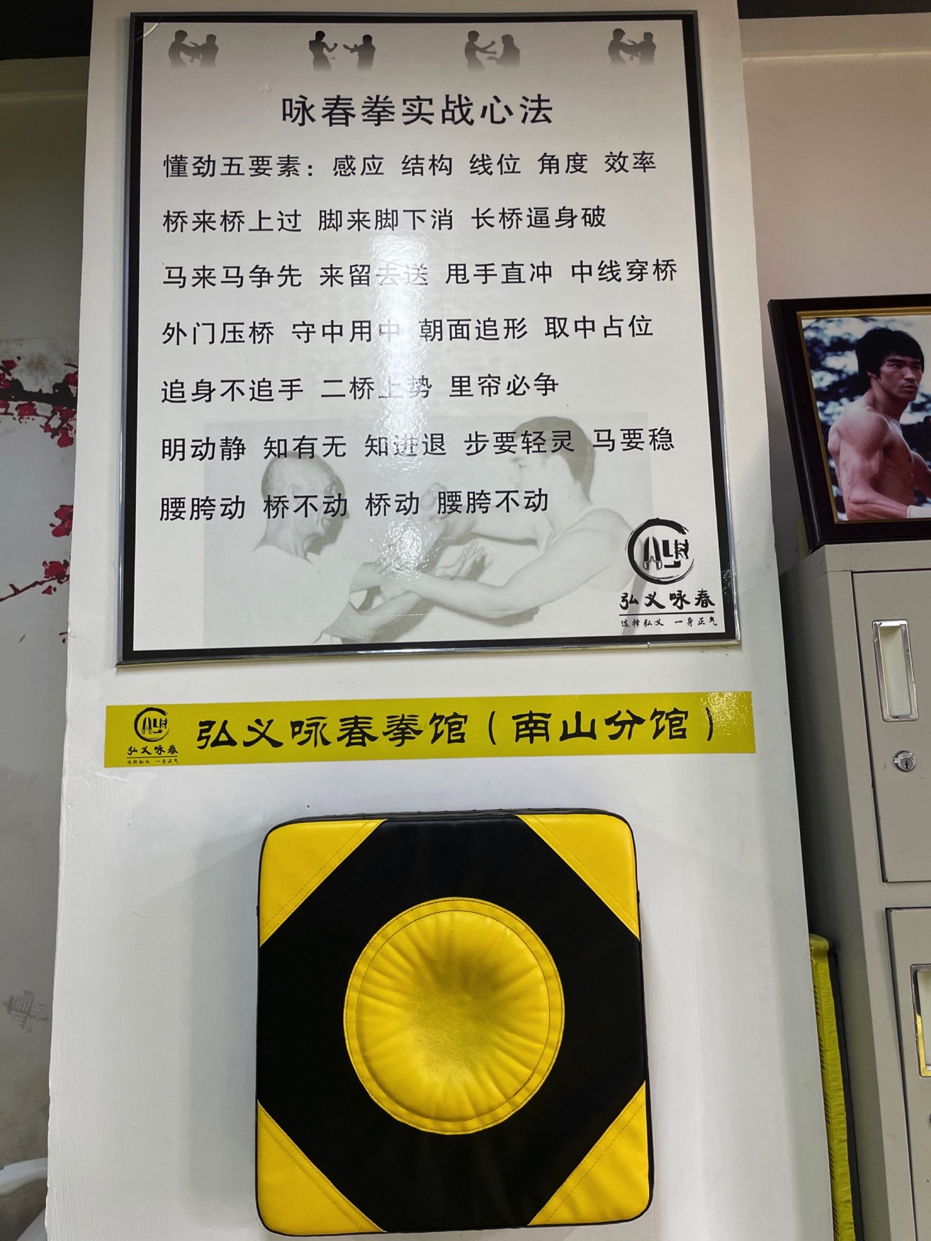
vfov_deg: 67.3
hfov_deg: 53.1
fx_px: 932
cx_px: 466
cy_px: 620
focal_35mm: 26
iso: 100
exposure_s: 1/121
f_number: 1.6
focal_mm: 4.2
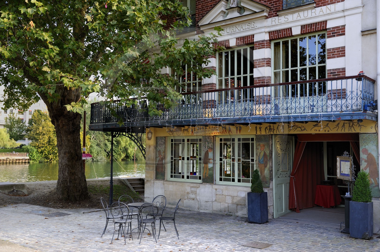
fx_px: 401
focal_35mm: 38
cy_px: 126
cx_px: 190
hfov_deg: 50.7
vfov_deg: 35.0
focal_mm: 38
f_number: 4
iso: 400
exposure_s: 1/200
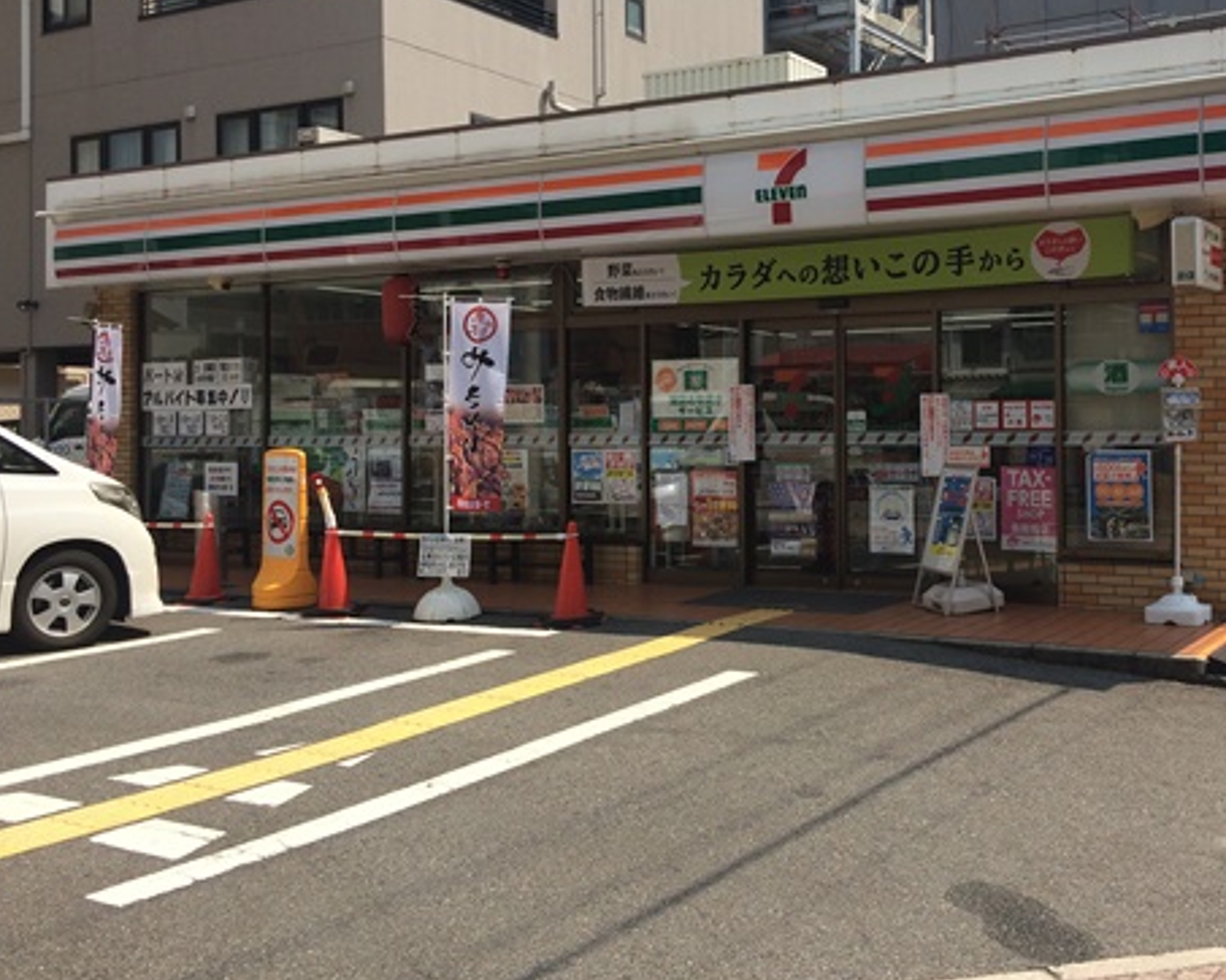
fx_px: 1451
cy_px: 398
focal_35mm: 40
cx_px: 793
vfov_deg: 37.2
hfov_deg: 45.3
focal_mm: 4.15
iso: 32
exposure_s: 1/2053
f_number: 2.2
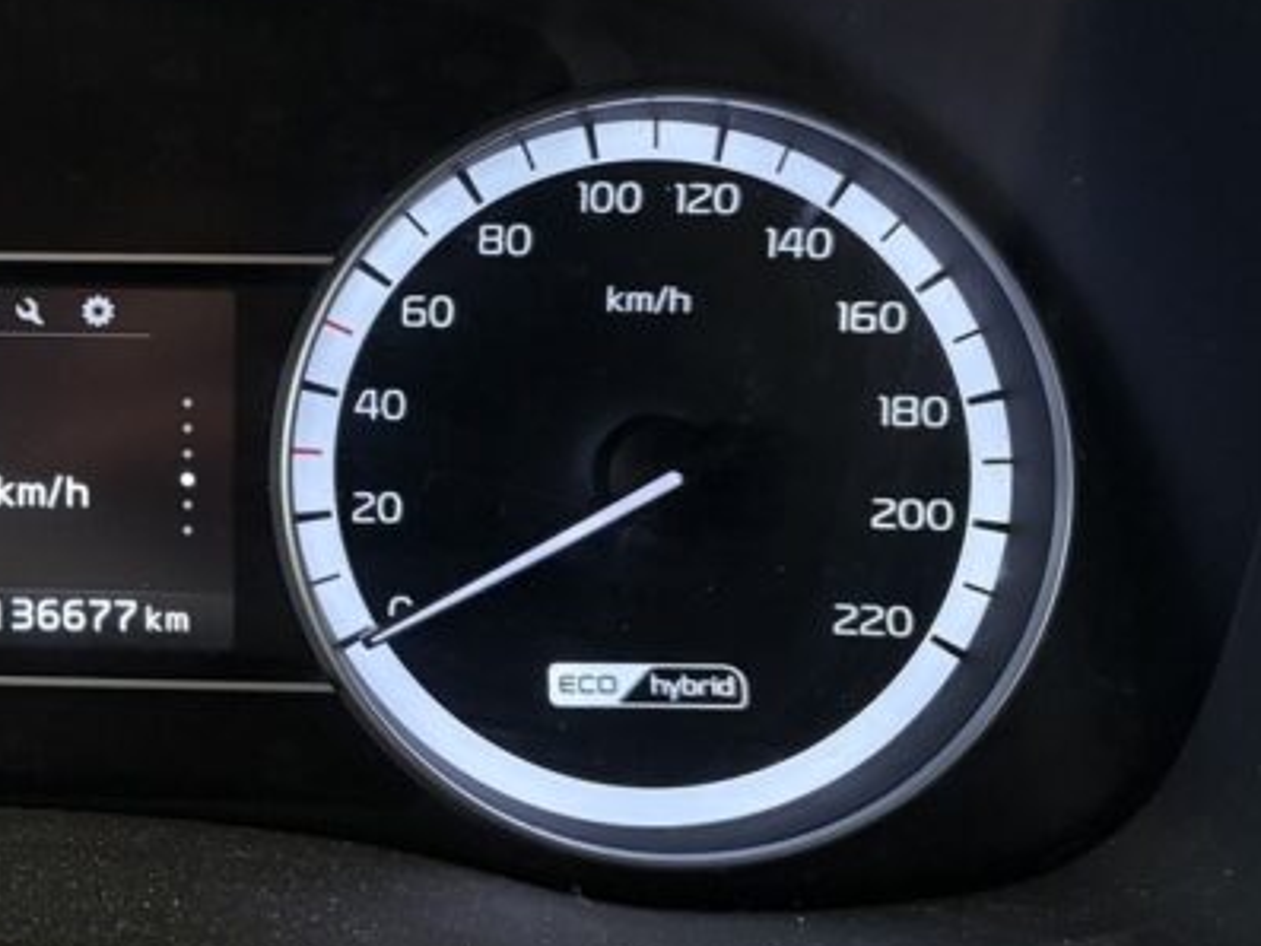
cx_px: -232
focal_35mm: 67
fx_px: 2441
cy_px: 257
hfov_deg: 26.0
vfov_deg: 21.8
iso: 400
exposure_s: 1/33
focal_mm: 5.96
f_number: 1.6
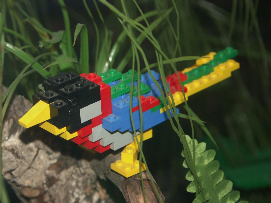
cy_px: 102
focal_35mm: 142
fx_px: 1112
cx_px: 136
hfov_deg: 13.9
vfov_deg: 10.4
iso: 200
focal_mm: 36.18
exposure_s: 1/125
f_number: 3.2
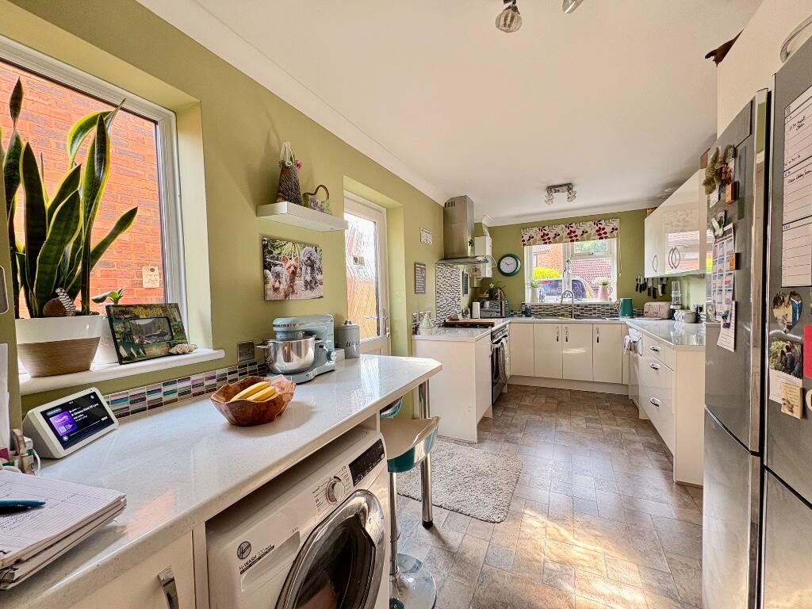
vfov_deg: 85.7
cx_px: 406
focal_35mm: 14
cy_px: 304
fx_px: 328
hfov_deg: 102.1
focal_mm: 2.22
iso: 250
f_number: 2.2
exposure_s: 1/87
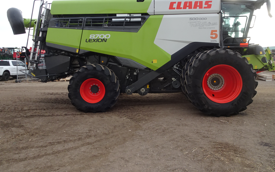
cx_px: 138
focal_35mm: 26
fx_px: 195
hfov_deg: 70.4
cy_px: 71
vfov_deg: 47.4
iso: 160
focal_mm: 4.1
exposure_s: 1/250
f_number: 3.5
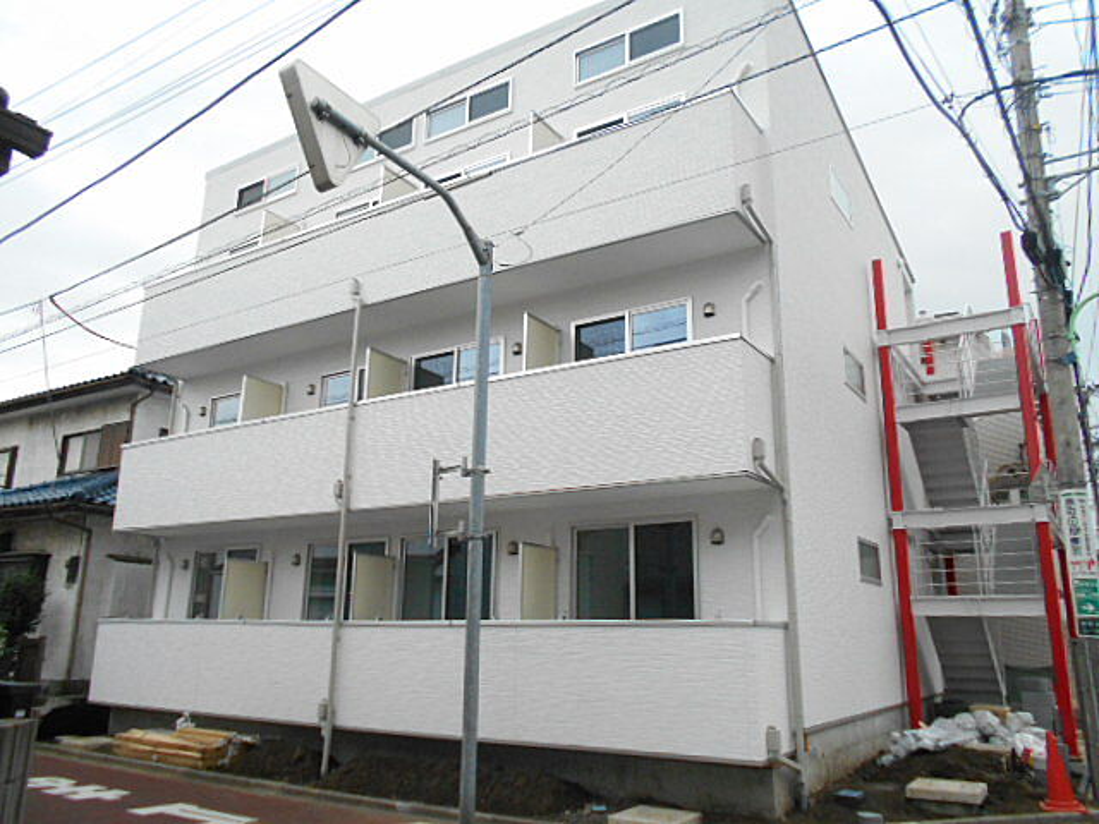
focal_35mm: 26
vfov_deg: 53.1
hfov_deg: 67.3
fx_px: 825
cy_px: 412
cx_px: 550
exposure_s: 1/1250
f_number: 3.2
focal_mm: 4.6
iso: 400
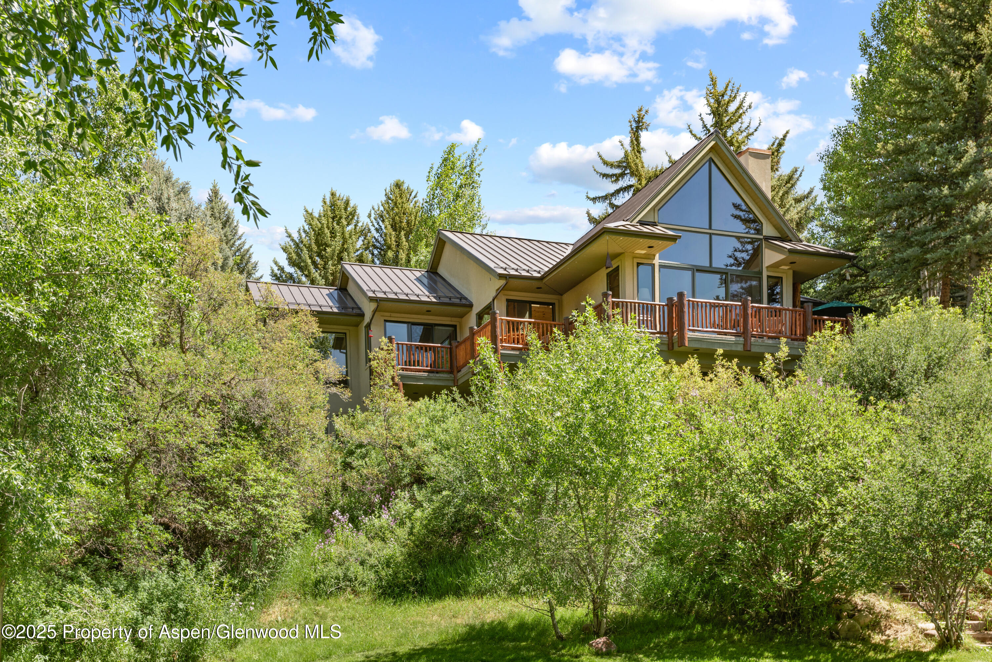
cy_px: 331
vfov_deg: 41.1
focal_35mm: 32
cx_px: 496
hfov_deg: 58.7
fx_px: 882
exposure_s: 1/100
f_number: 7.1
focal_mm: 32
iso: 100
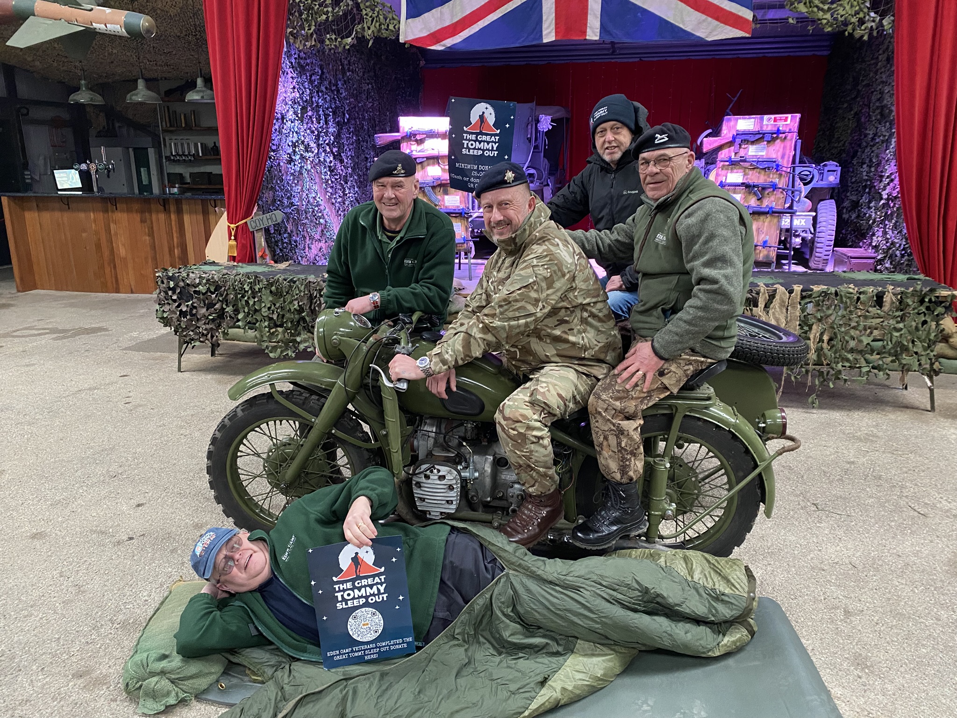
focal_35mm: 26
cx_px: 478
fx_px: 719
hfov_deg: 67.3
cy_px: 359
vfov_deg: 53.1
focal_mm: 4.25
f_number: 1.8
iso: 500
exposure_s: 1/50
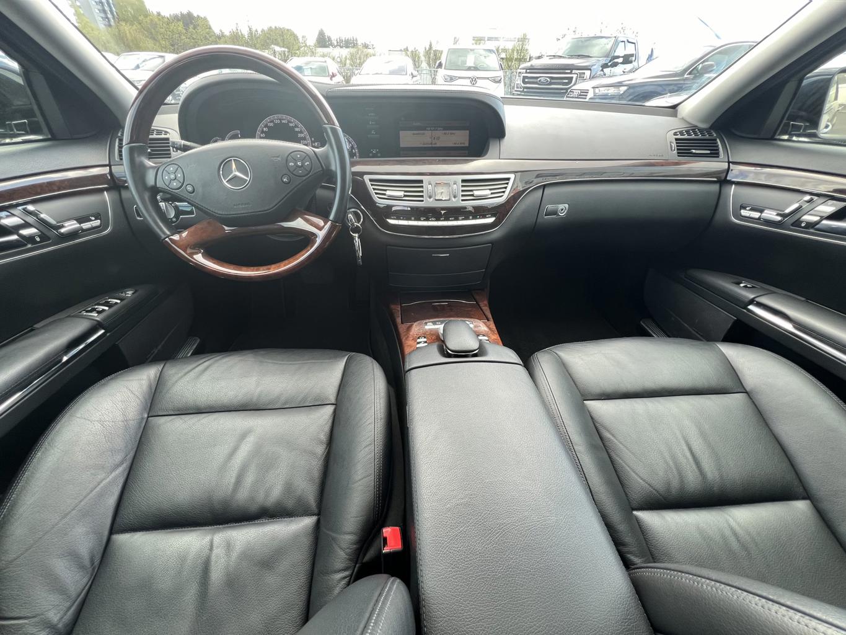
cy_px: 318
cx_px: 423
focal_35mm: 13
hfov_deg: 106.2
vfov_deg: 89.9
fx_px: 318
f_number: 1.8
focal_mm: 1.57
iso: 100
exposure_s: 1/99
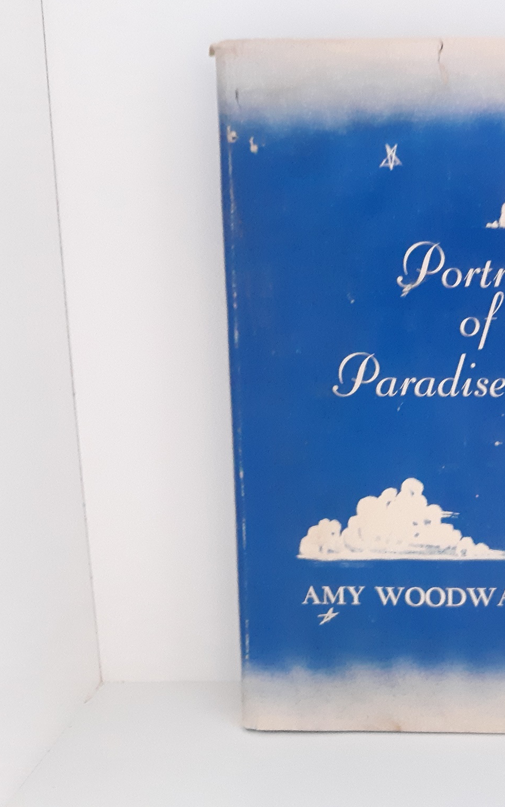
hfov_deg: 30.2
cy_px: 404
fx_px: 881
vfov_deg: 49.3
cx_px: 483
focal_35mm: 40
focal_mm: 3.7
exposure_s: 1/17
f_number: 1.7
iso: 800
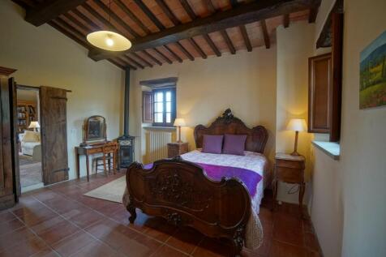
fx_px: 161
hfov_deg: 100.4
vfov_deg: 77.3
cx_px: 193
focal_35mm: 15
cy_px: 128
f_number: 4
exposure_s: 1/30
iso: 1250
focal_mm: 10
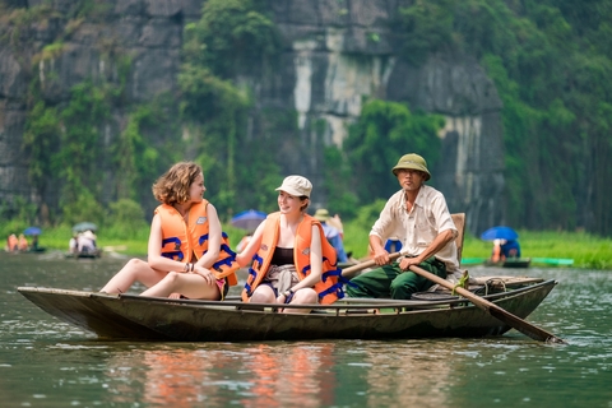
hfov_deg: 11.5
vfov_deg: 7.7
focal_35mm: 179
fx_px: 3043
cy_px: 204
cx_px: 306
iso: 200
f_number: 2.8
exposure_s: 1/1900
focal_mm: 119.2
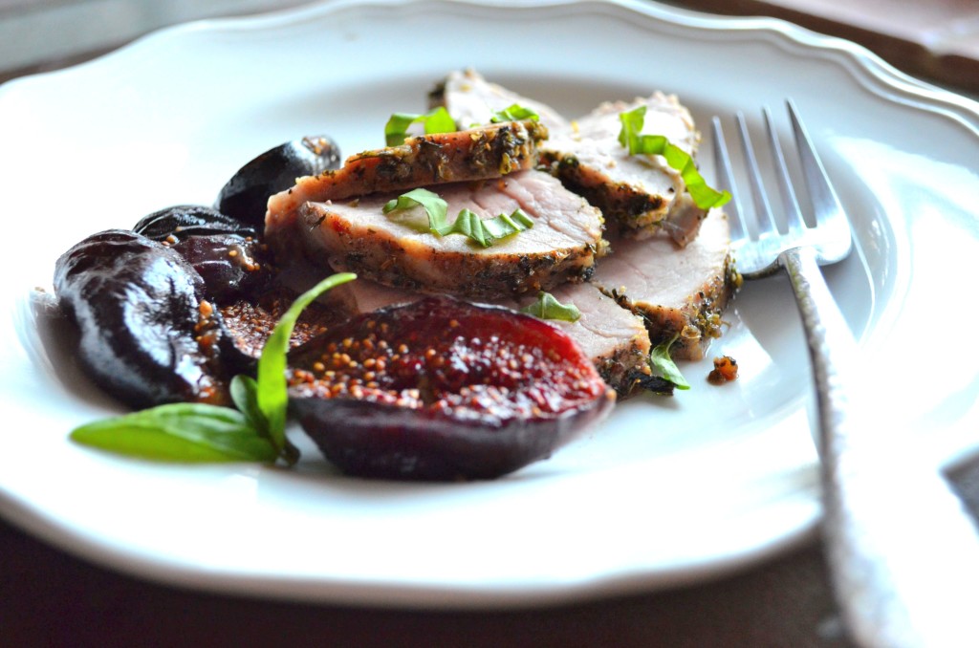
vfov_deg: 29.7
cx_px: 490
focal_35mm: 45
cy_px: 324
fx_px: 1221
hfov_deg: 43.7
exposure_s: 1/40
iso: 1600
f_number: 4.5
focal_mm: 30
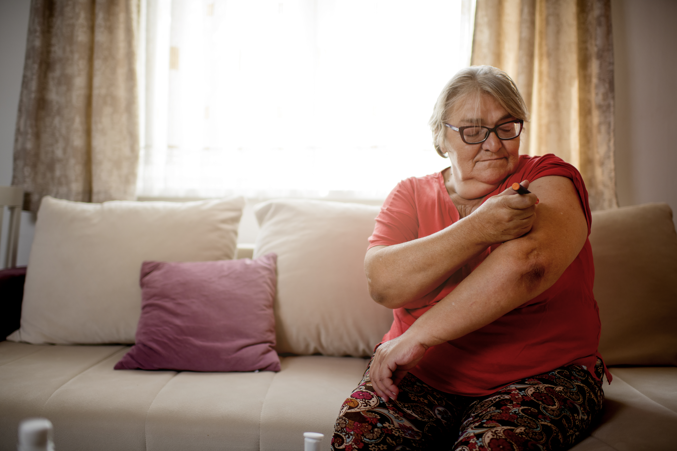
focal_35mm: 35
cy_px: 226
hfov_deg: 54.4
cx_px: 338
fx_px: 658
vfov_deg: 37.9
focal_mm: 35
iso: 250
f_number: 1.8
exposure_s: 1/125
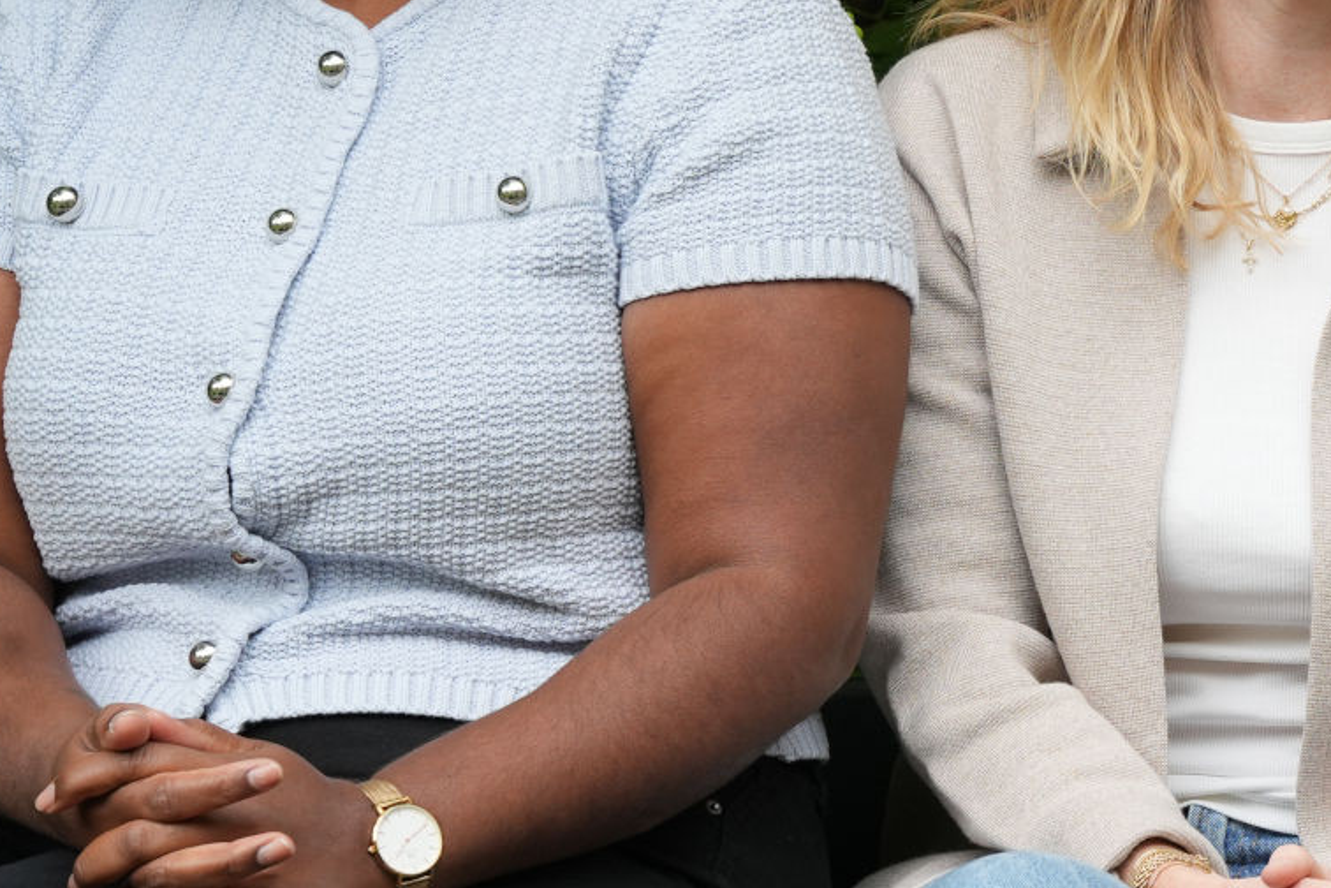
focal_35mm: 225
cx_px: 1593
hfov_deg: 9.0
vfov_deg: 6.1
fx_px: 8318
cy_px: 216
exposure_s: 1/400
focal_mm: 85
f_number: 7.1
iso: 800
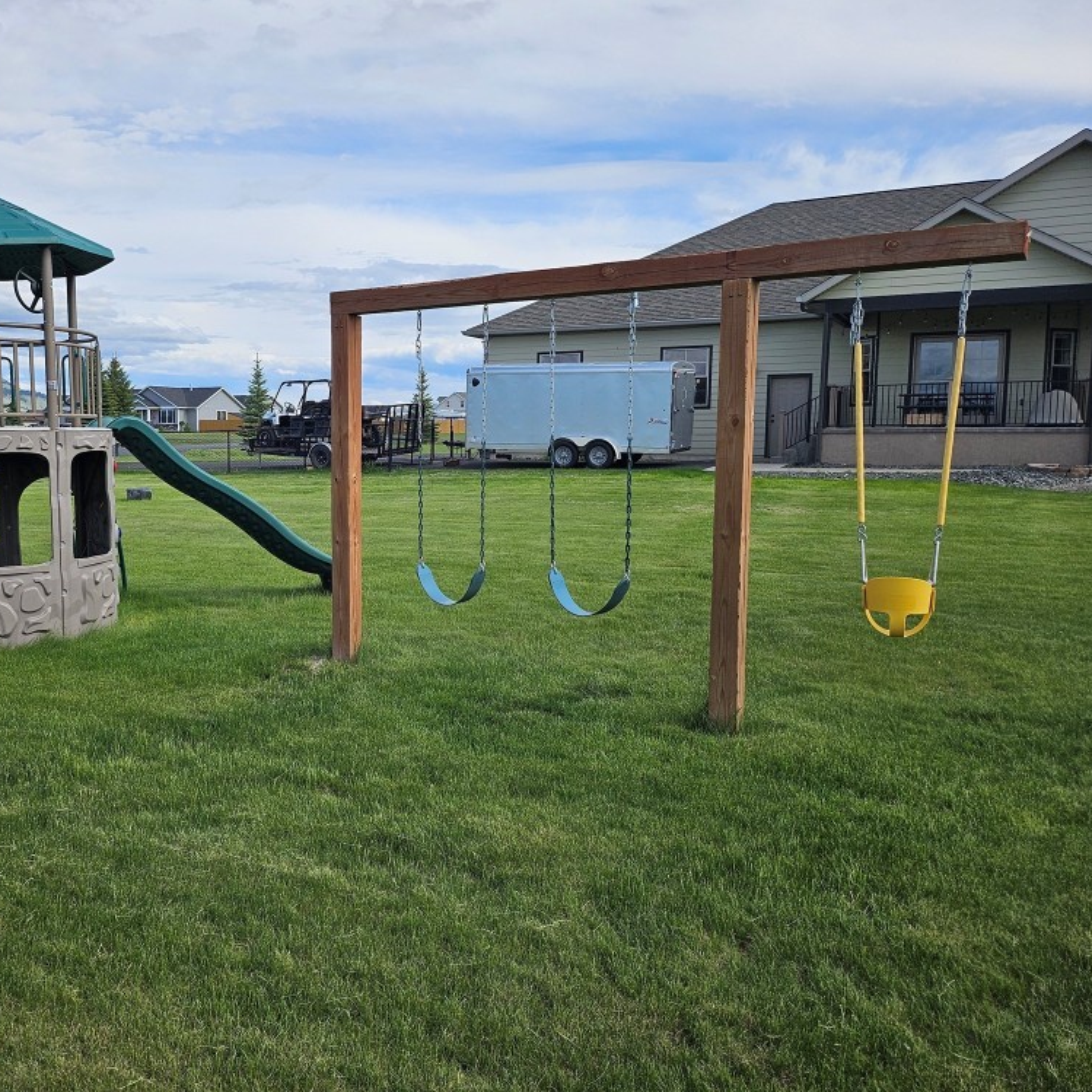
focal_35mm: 29
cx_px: 378
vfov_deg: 55.6
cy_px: 534
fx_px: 1035
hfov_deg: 54.7
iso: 50
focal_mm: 5
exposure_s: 1/4408
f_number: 1.8
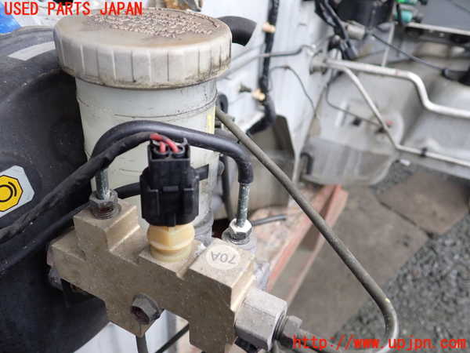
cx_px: 235
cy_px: 176
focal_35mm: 30
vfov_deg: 46.8
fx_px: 407
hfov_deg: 60.0
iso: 200
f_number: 2.3
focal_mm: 5.4
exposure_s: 1/80
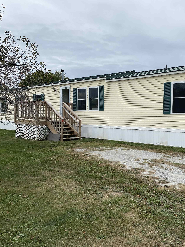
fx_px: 249
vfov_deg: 52.6
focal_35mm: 35
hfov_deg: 40.0
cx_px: 130
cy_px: 124
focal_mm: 4.25
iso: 32
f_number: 1.8
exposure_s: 1/1808
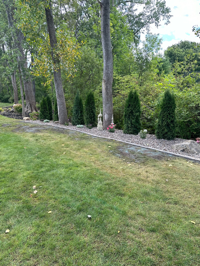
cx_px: 100
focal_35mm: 24
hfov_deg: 56.8
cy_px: 133
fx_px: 185
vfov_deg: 71.6
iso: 80
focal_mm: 6.86
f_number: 1.78
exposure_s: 1/630
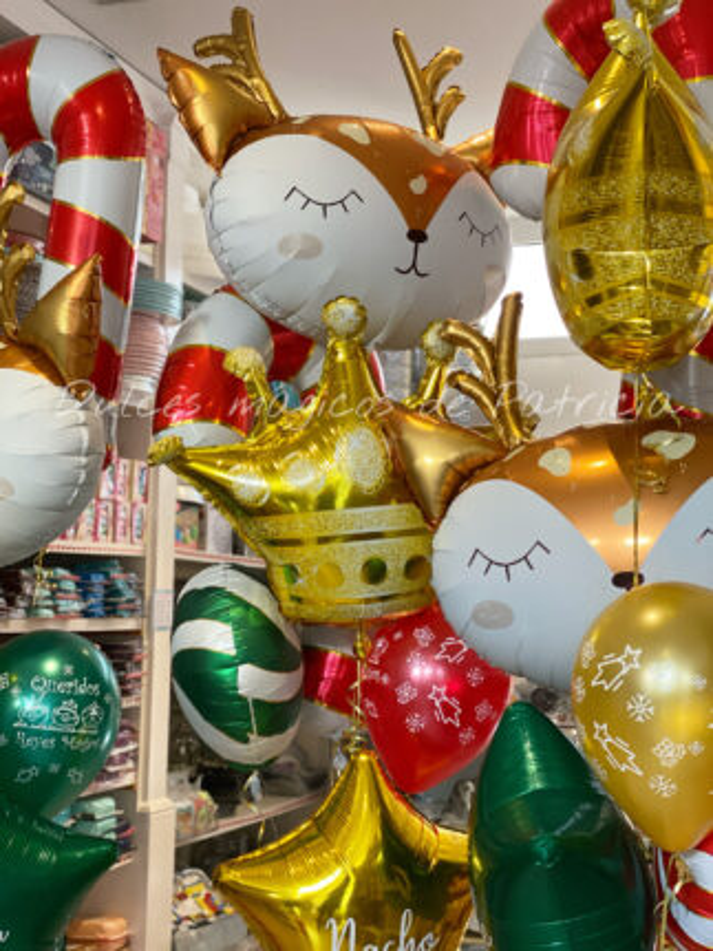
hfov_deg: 28.0
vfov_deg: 36.8
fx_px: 1429
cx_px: 356
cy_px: 476
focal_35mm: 52
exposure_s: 1/33
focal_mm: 6
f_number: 2
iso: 160
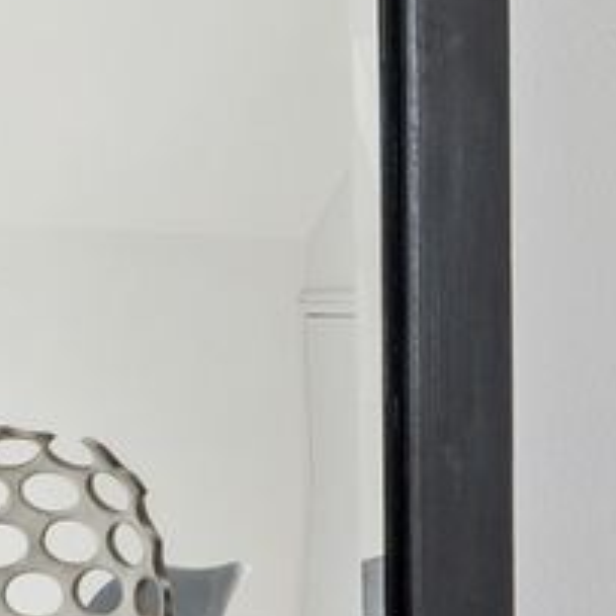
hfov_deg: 8.3
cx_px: 2315
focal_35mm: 141
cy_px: 437
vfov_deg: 12.4
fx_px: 2839
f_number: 9
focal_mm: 14
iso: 100
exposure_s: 1/15
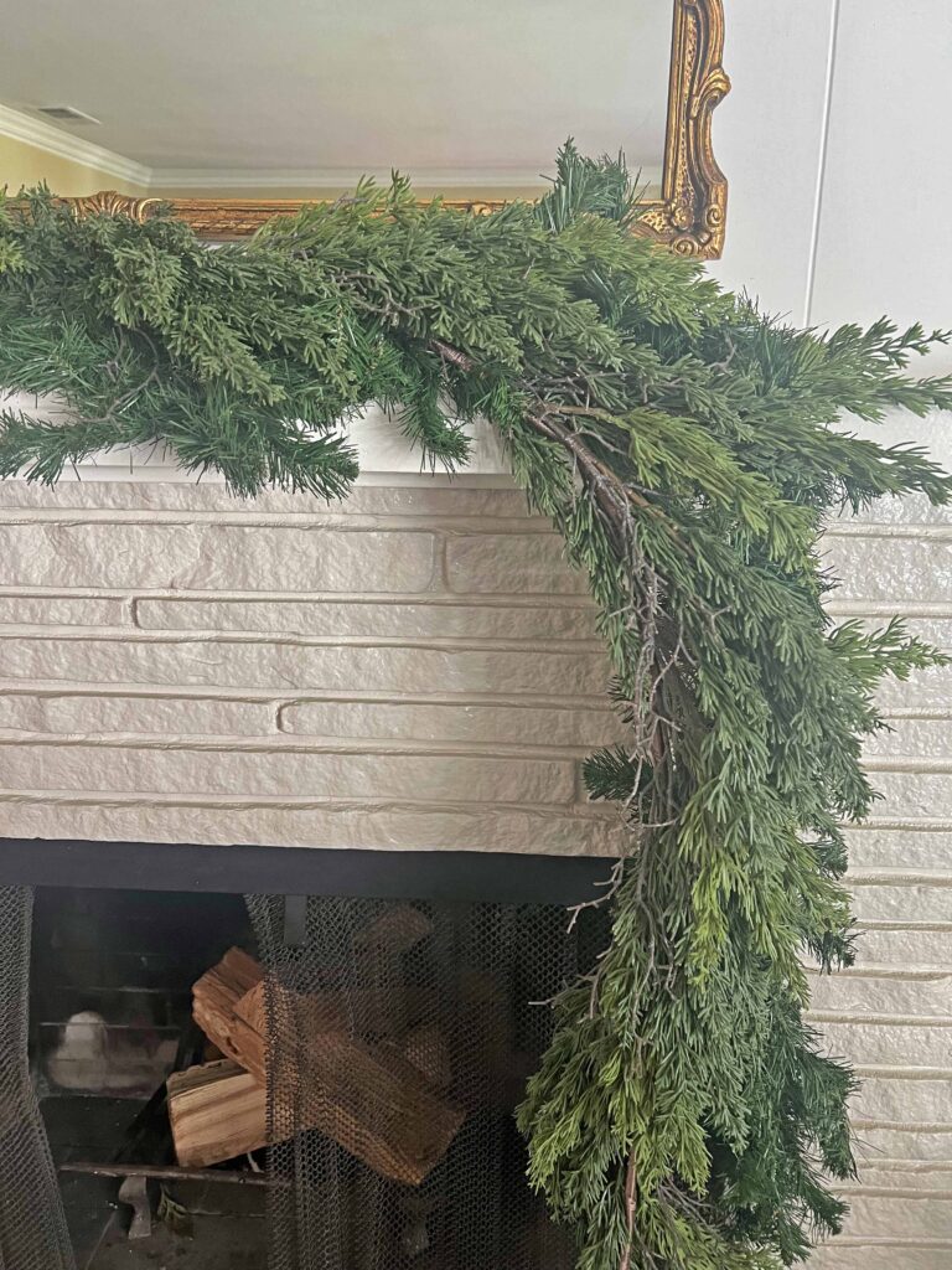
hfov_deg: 53.1
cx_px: 476
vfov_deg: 67.3
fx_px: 953
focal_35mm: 26
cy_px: 635
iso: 250
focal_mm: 5.7
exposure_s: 1/60
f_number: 1.5
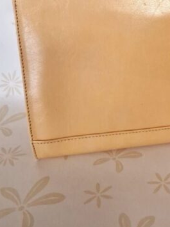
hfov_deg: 26.2
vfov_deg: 35.8
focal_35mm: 52
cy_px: 51
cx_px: 178
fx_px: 341
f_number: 1.8
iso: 250
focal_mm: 5.4
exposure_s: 1/100
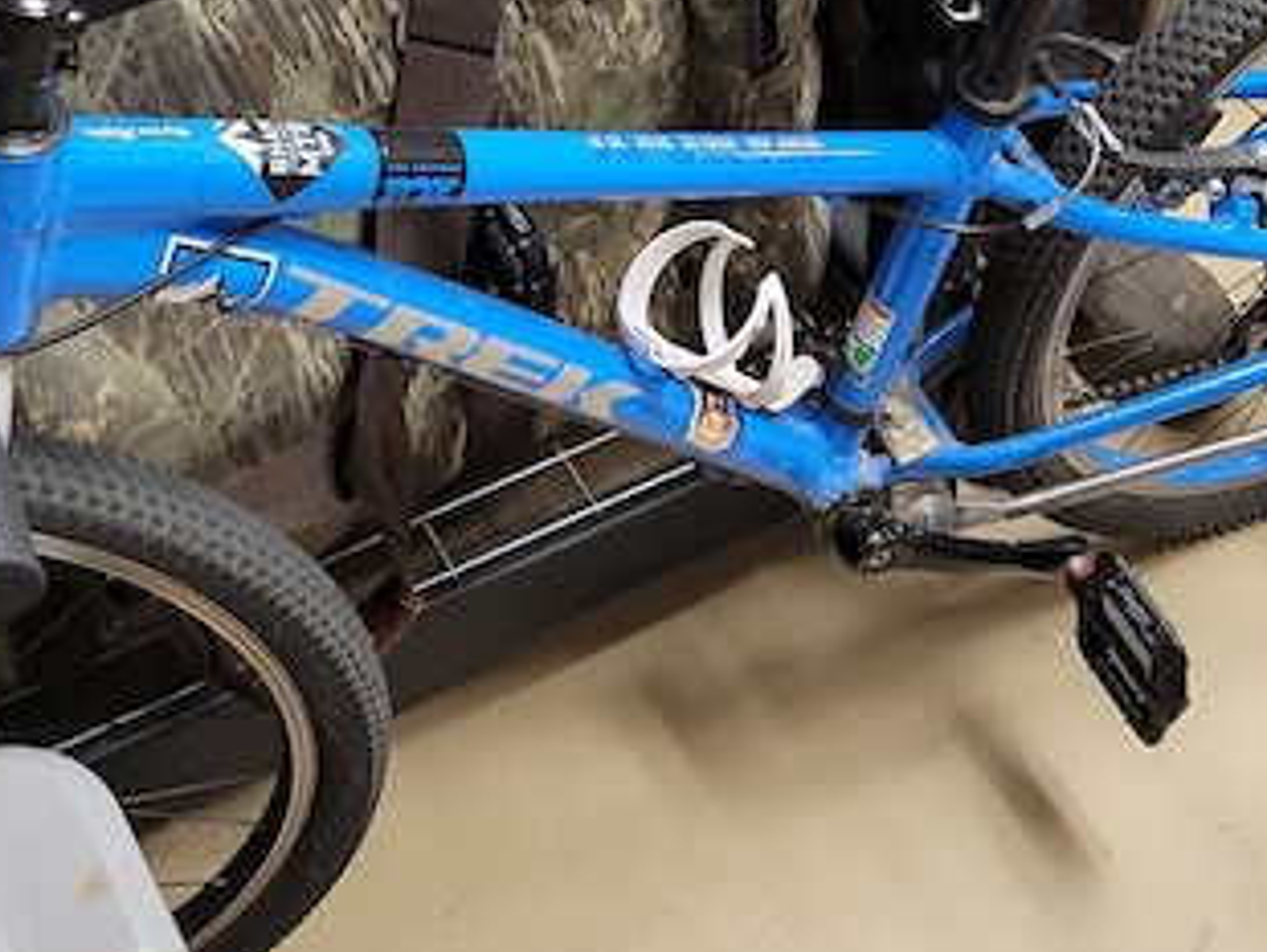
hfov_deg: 28.9
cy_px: 360
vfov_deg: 21.9
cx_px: 646
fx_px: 2454
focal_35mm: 67
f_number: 1.8
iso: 320
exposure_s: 1/40
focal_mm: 5.4
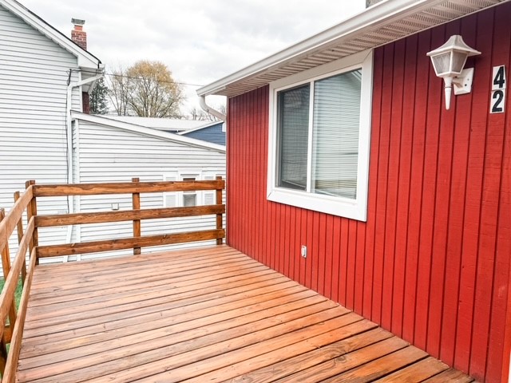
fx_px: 384
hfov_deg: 67.3
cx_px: 256
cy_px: 192
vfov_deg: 53.1
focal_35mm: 26
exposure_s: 1/1050
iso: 50
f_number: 1.5
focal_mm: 5.7
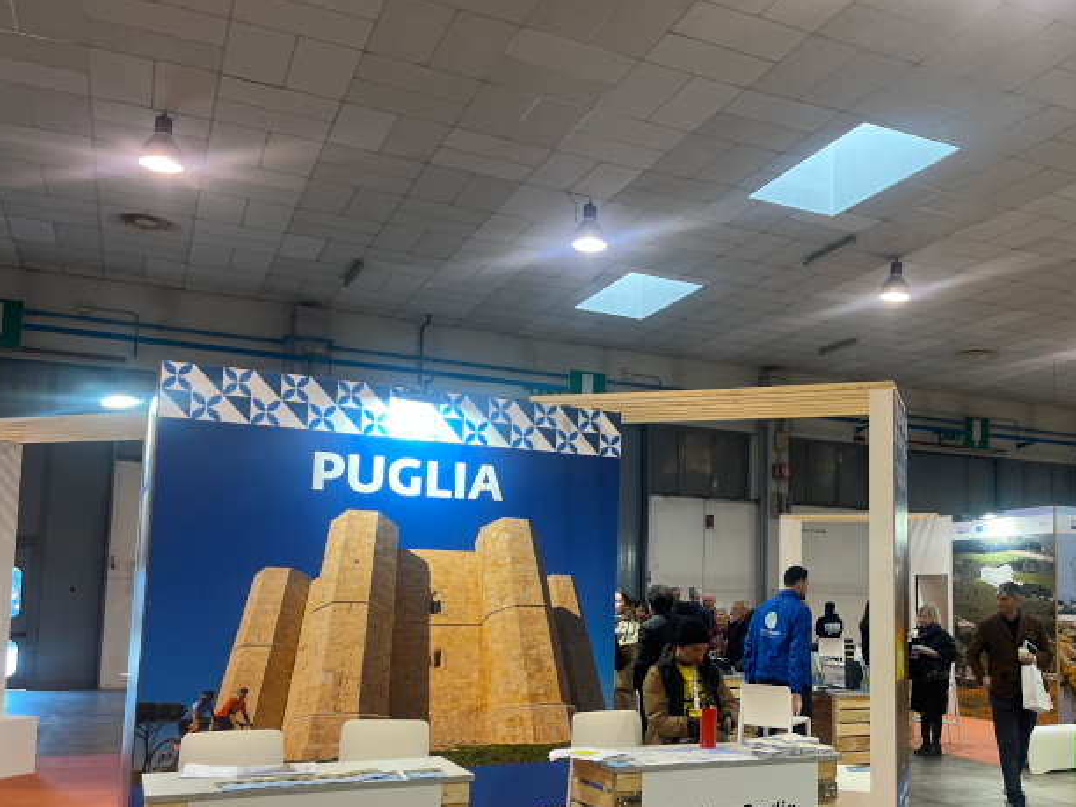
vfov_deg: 41.6
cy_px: 480
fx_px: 1057
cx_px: 687
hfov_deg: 53.2
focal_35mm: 34
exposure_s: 1/100
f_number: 1.6
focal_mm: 5.1
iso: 100
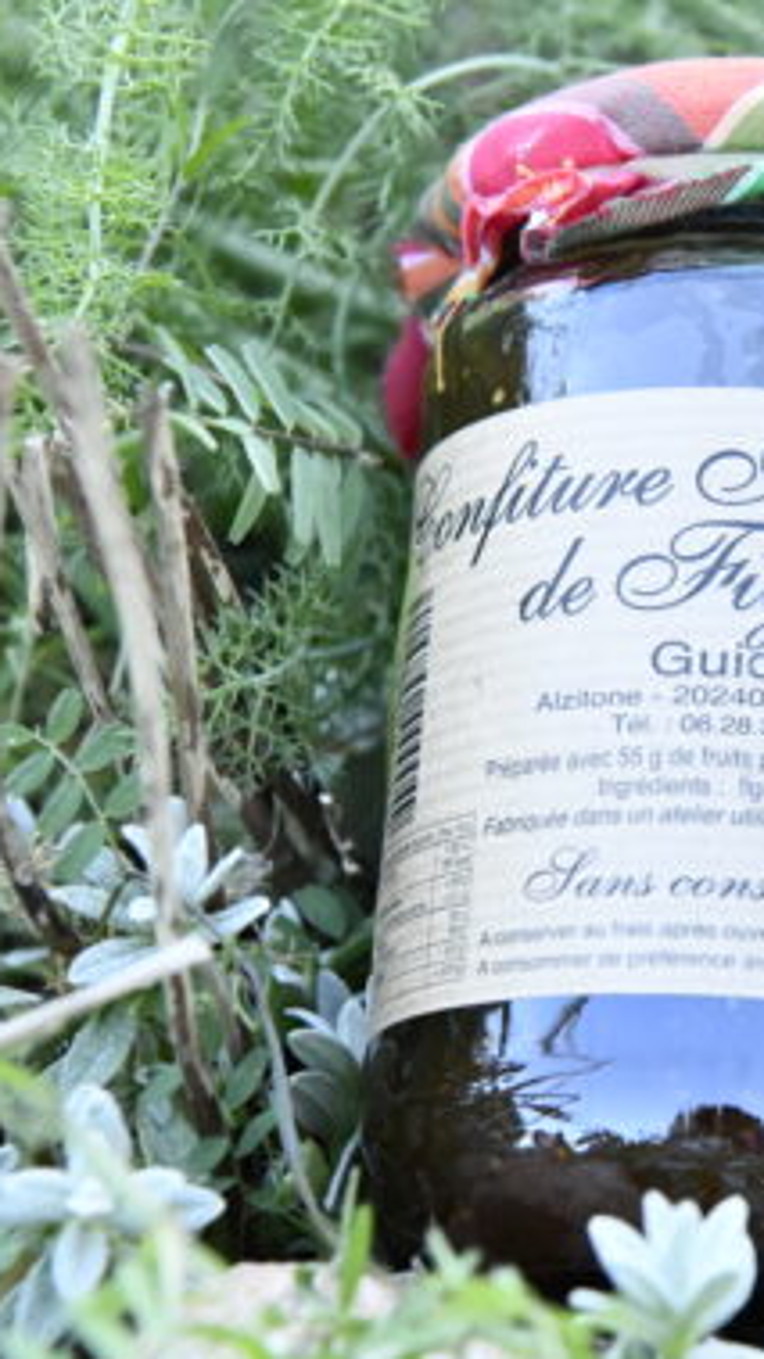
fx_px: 4180
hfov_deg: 10.3
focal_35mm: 116
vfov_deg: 18.5
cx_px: 890
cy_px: 660
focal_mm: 70
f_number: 8
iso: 12800
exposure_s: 1/250
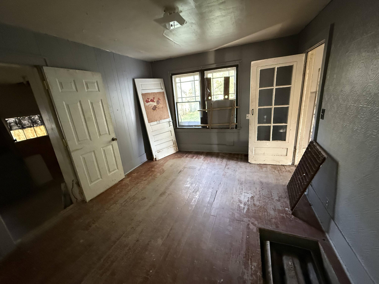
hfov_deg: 102.1
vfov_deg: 85.7
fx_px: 153
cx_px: 190
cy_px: 142
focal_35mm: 14
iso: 800
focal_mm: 2.22
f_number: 2.2
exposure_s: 1/60
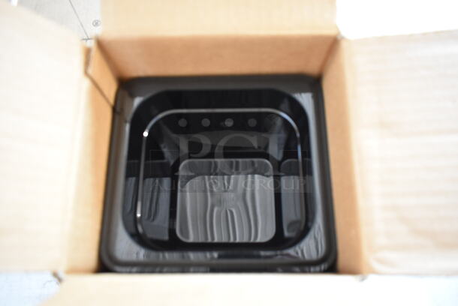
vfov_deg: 48.0
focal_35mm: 27
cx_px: 229
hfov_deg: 67.3
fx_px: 344
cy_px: 153
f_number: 3.5
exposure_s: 1/30
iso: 2000
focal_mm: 18
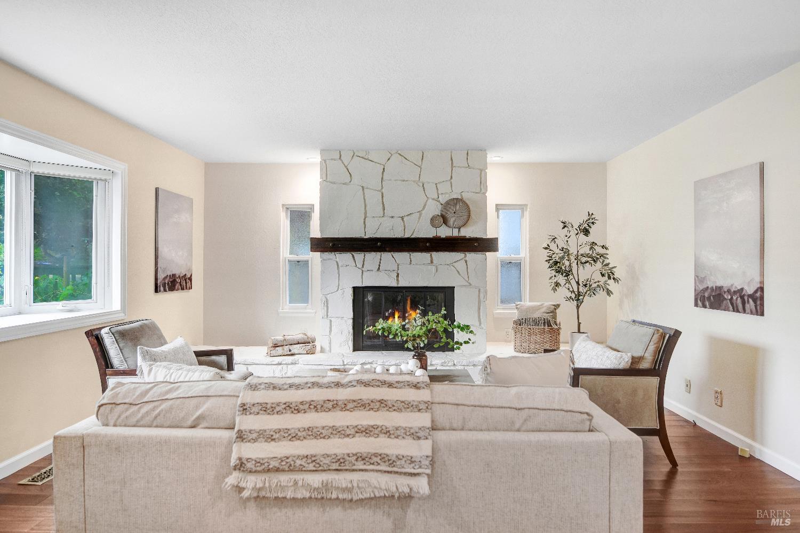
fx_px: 466
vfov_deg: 59.5
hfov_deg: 81.2
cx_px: 400
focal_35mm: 21
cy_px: 266
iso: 100
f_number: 3.2
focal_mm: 14
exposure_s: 1/40
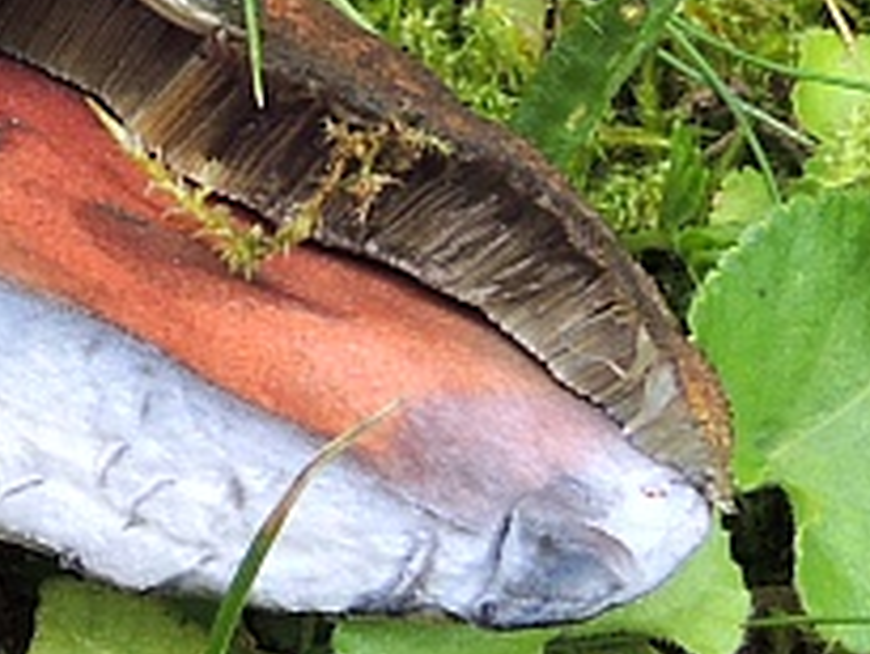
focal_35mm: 150
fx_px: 3772
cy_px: -246
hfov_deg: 12.1
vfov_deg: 9.7
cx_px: -662
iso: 100
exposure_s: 1/50
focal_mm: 5.3
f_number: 7.8
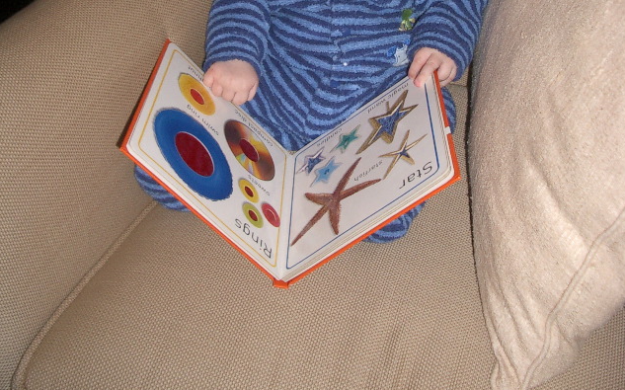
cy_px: 18
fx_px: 851
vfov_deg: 24.8
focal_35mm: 50
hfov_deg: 40.3
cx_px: 313
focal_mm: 5.8
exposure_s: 1/40
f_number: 2.6
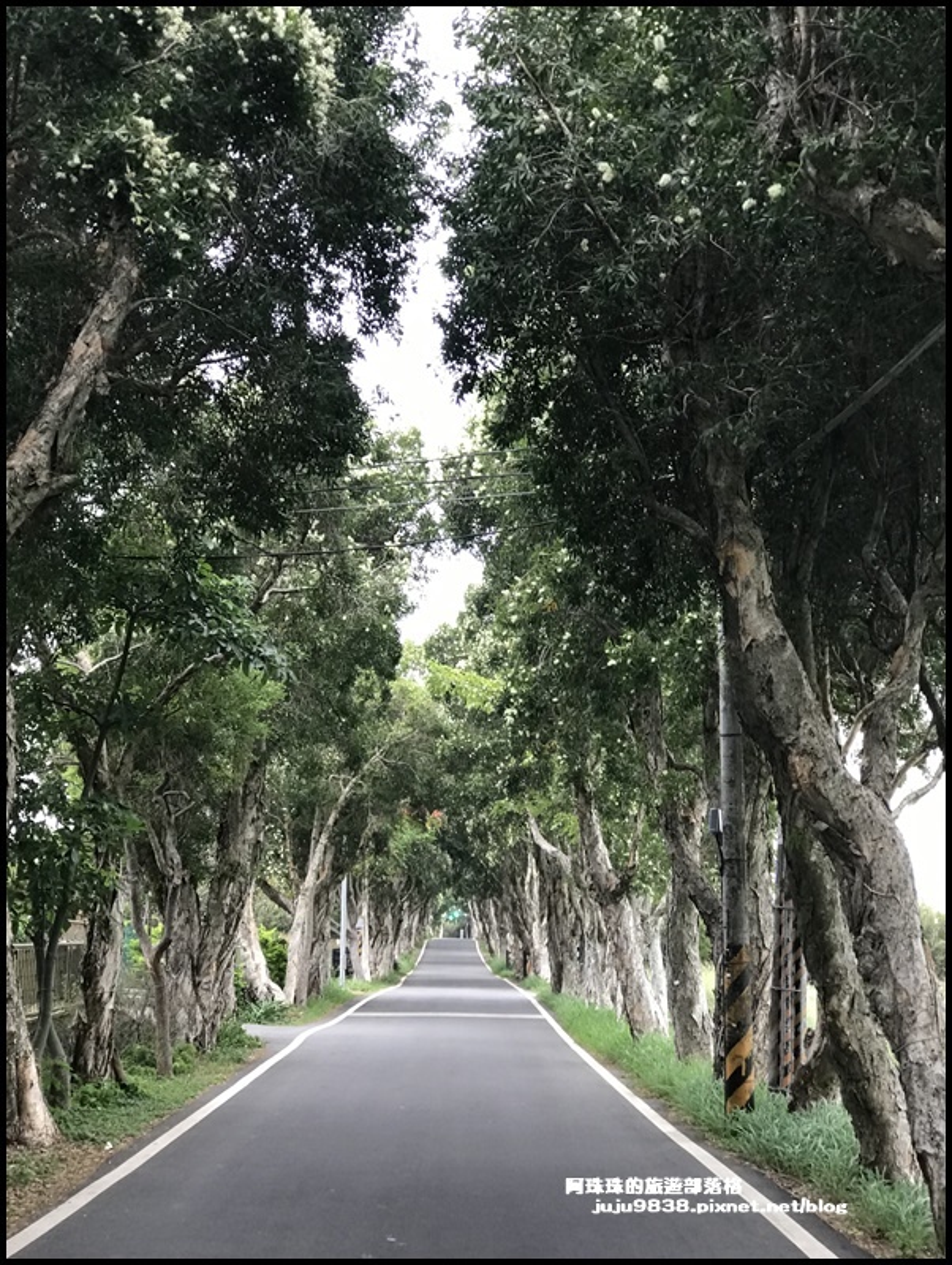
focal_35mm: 57
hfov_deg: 25.7
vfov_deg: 33.7
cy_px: 632
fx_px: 2086
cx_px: 476
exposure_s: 1/60
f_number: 2.8
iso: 64
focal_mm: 6.6
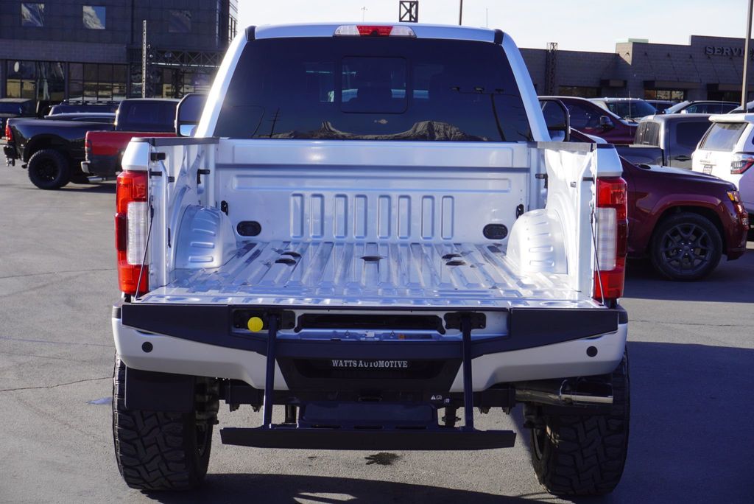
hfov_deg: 32.6
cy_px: 252
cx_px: 377
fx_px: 1289
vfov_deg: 22.1
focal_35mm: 62
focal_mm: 41
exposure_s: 1/125
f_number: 9
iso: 100
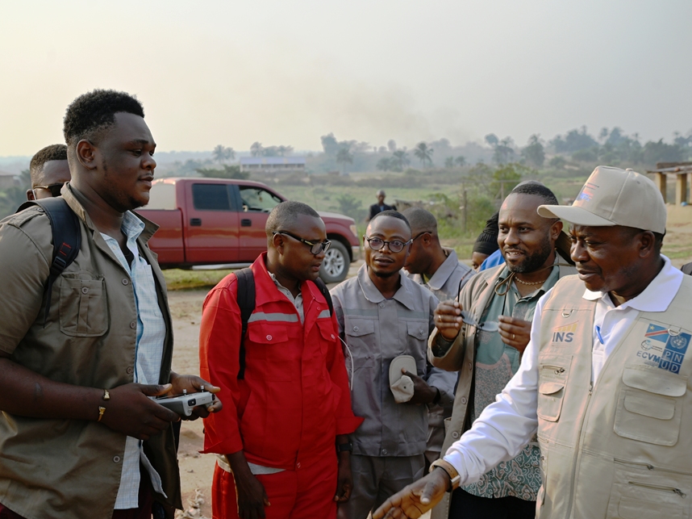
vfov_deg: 29.7
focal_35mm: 49
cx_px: 346
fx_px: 979
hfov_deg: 38.9
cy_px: 256
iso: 125
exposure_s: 1/250
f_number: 5.6
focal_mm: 44
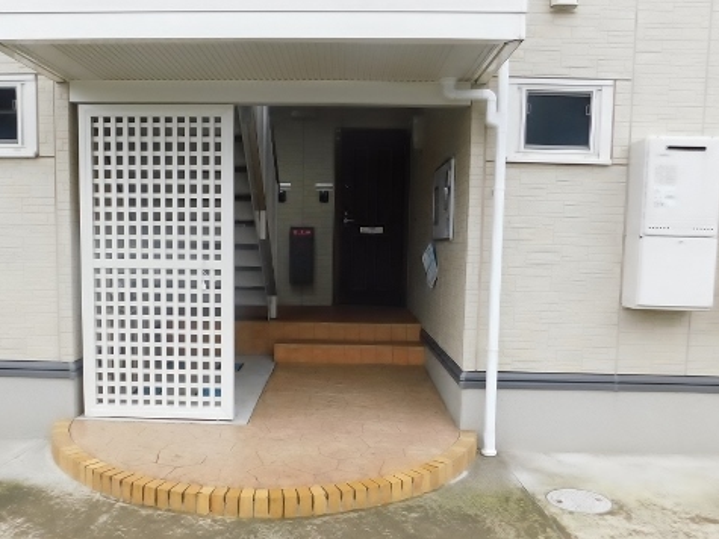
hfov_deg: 58.3
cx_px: 330
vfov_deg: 45.3
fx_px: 644
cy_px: 306
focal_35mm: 31
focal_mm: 4
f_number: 3
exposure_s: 1/100
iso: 125
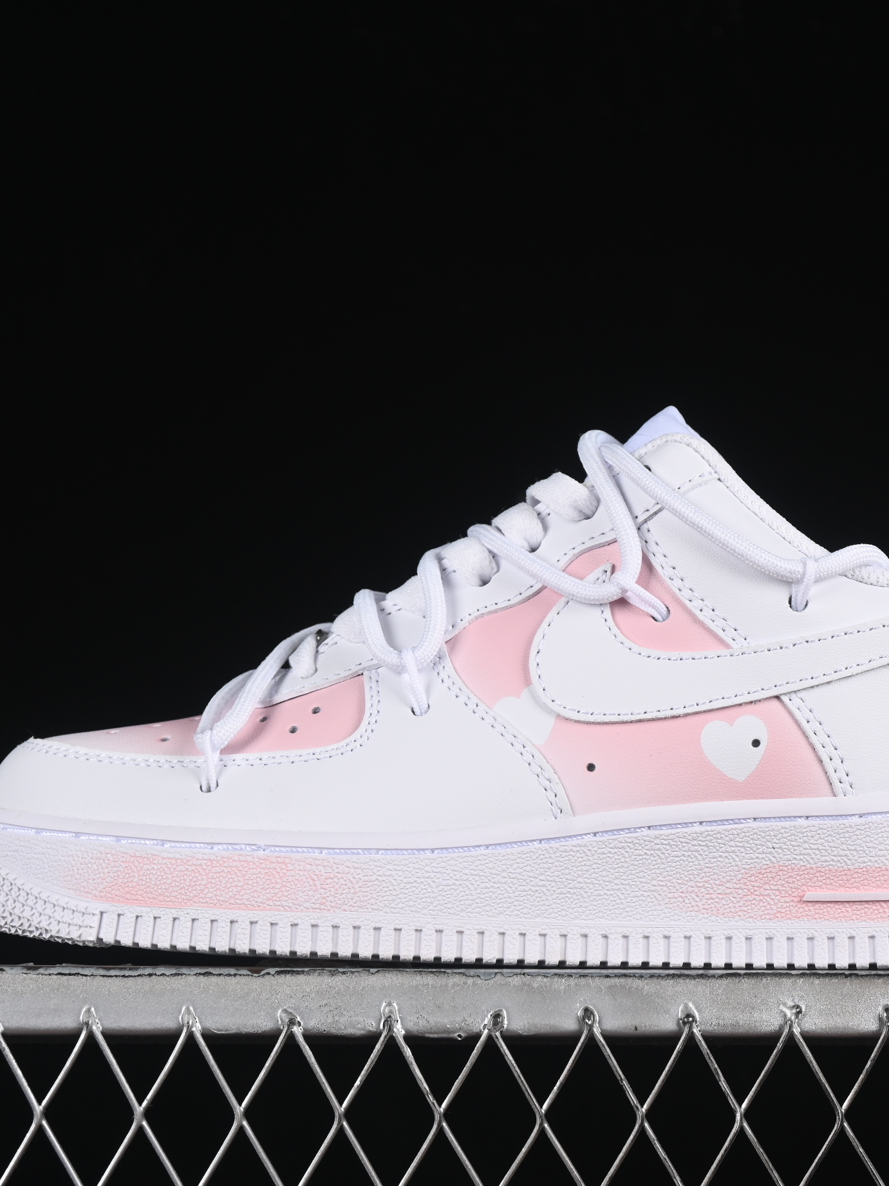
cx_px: 541
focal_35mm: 109
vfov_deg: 18.0
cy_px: 596
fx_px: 3733
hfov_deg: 13.6
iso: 160
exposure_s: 1/100
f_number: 8
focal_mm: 50
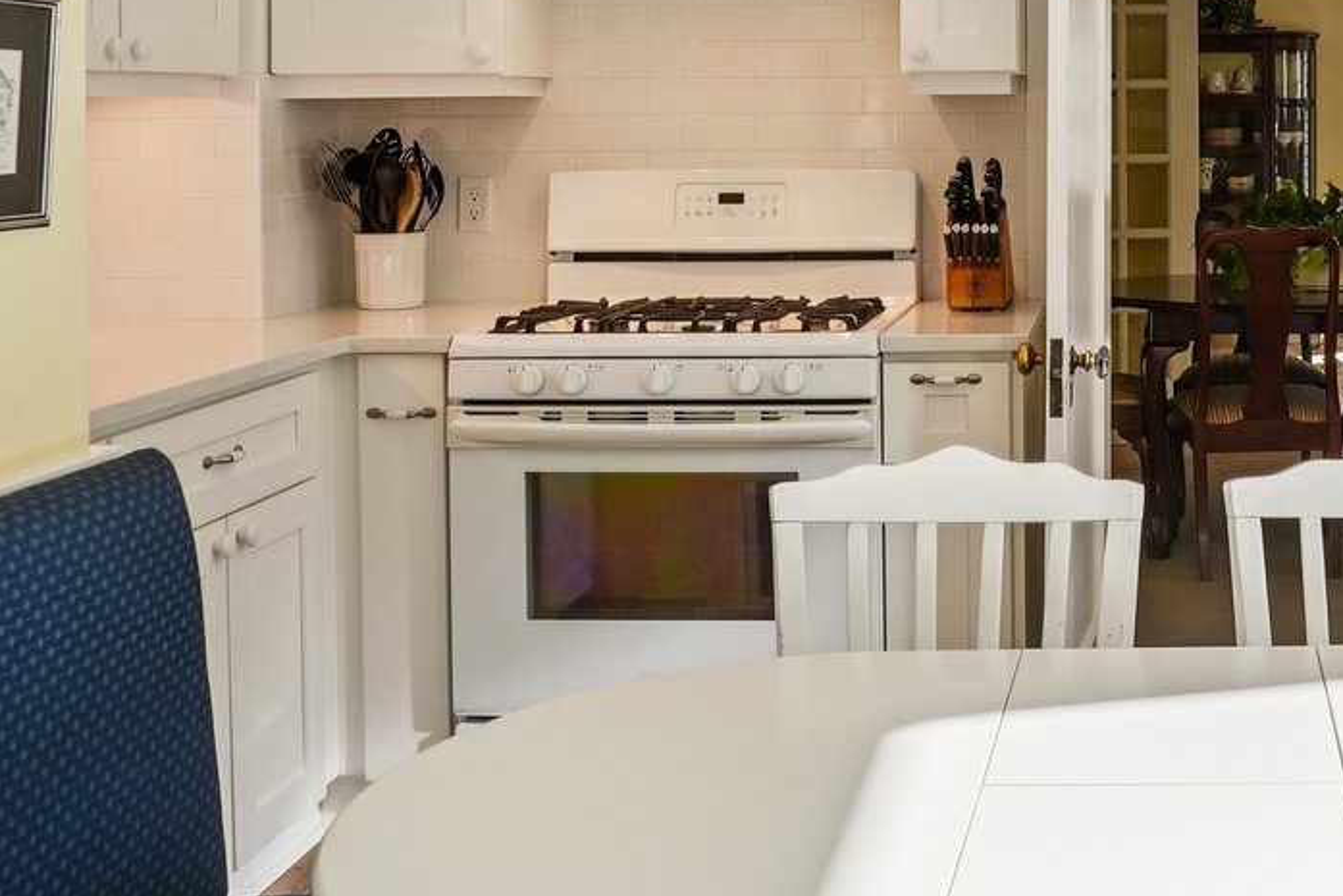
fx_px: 1808
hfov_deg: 38.6
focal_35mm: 48
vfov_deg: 27.0
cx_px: 1139
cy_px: 117
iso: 100
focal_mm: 11
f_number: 8
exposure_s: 1/60
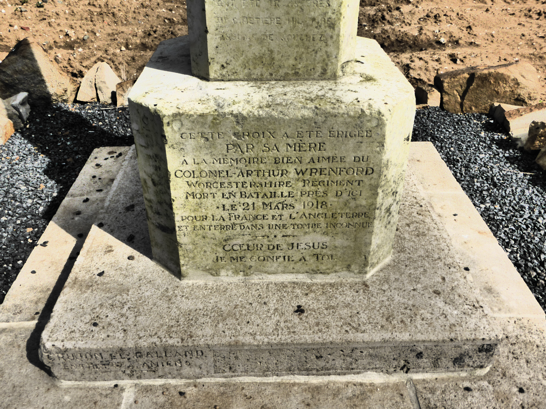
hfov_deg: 60.0
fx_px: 473
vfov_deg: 46.8
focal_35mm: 30
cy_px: 204
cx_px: 273
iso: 160
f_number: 4.5
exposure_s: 1/2000
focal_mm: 5.4
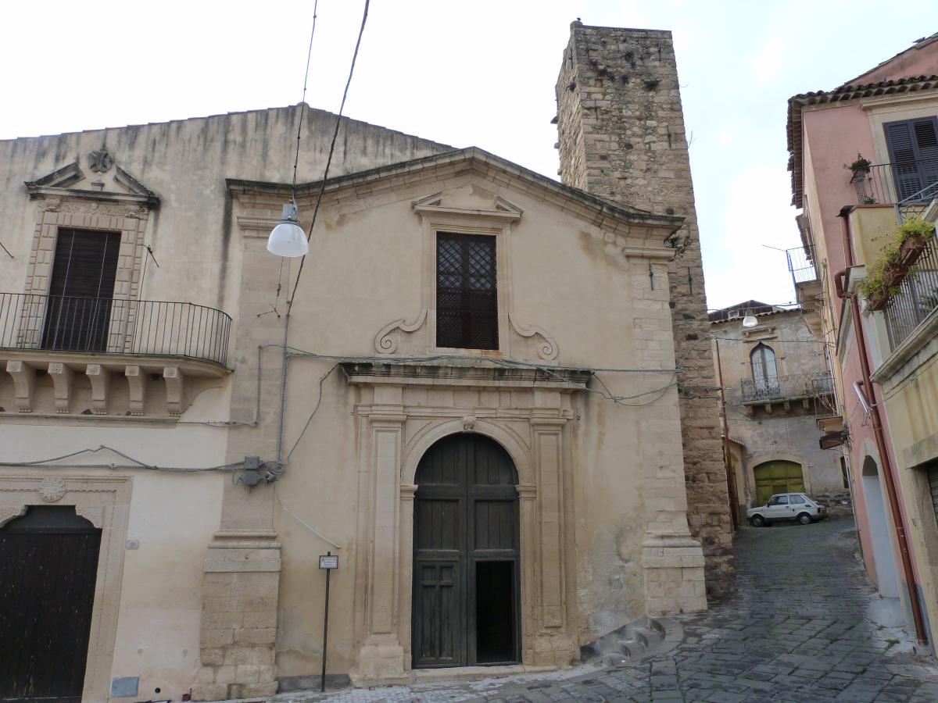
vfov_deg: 54.9
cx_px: 469
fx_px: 677
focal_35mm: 25
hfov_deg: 69.4
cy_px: 352
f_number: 4
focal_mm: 4.5
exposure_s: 1/160
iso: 125
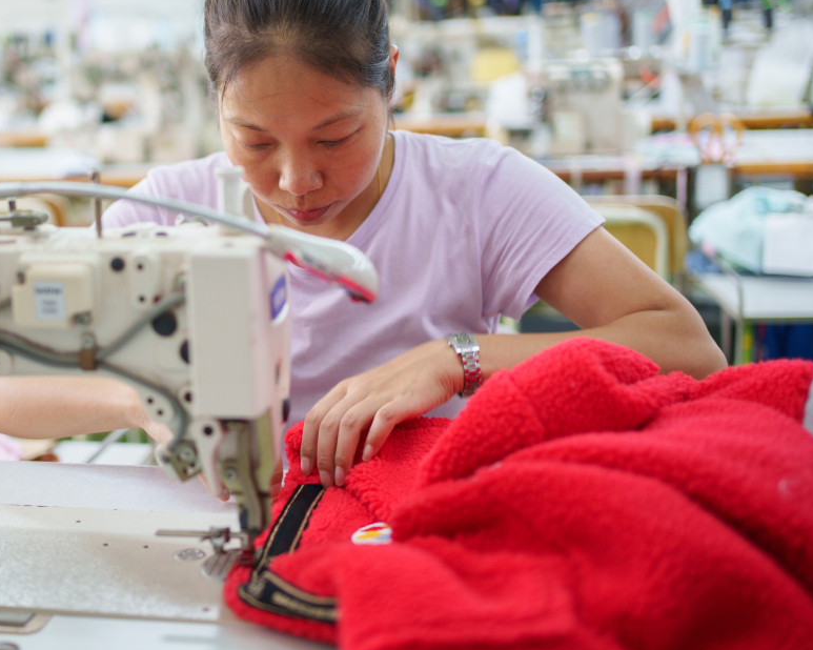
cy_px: 283
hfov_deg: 36.0
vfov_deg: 29.6
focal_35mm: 51
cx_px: 220
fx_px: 1227
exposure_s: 1/150
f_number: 1.8
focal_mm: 35
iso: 125
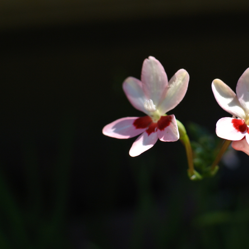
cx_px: 189
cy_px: 127
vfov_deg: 26.9
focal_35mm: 64
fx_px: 521
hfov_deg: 26.5
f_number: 3.5
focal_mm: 18.5
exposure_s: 1/800
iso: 100
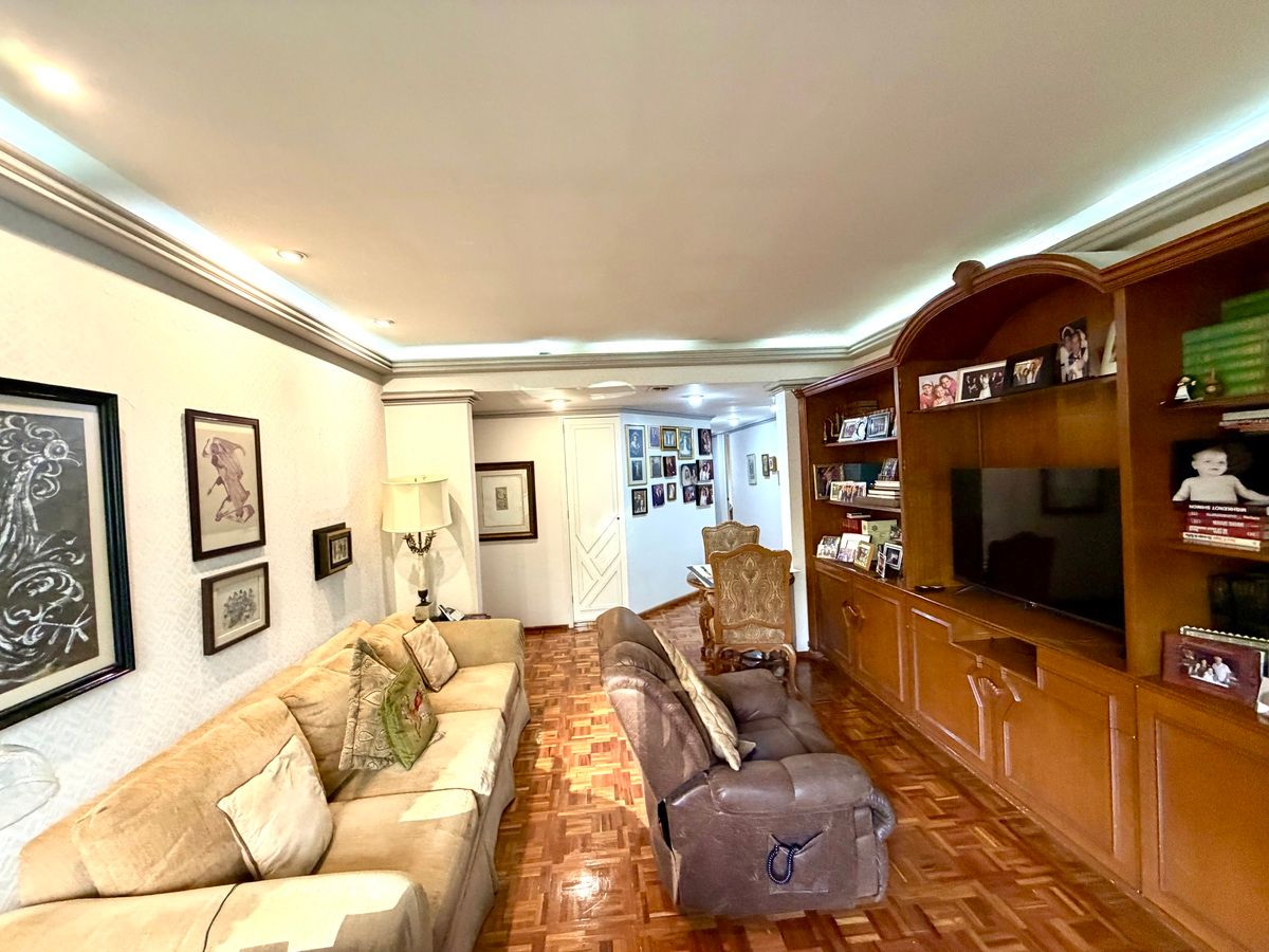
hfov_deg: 102.1
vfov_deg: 85.7
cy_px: 476
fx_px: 513
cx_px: 634
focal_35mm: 14
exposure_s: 1/60
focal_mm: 2.22
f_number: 2.2
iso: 400
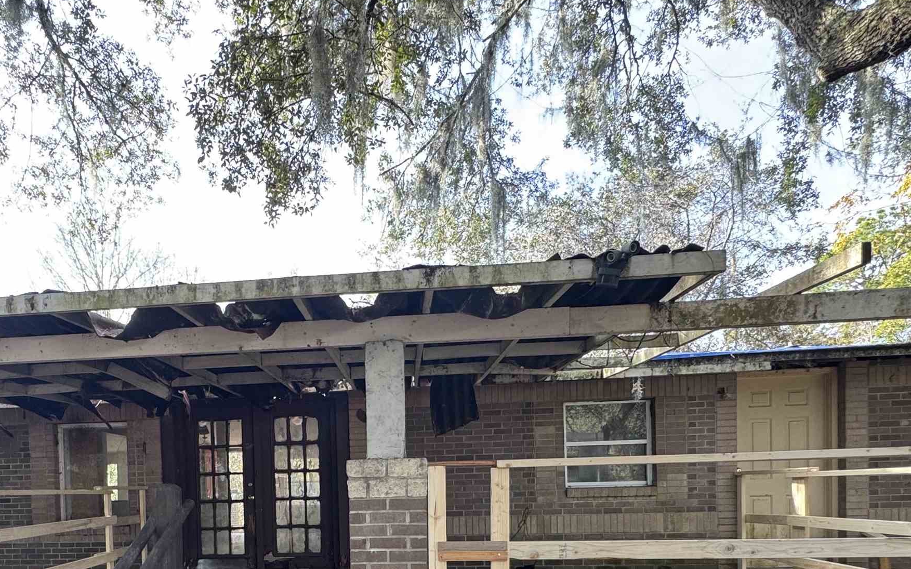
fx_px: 646
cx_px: 313
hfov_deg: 68.7
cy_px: 508
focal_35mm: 26
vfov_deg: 43.6
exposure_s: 1/99
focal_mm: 2.22
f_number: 2.2
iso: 100
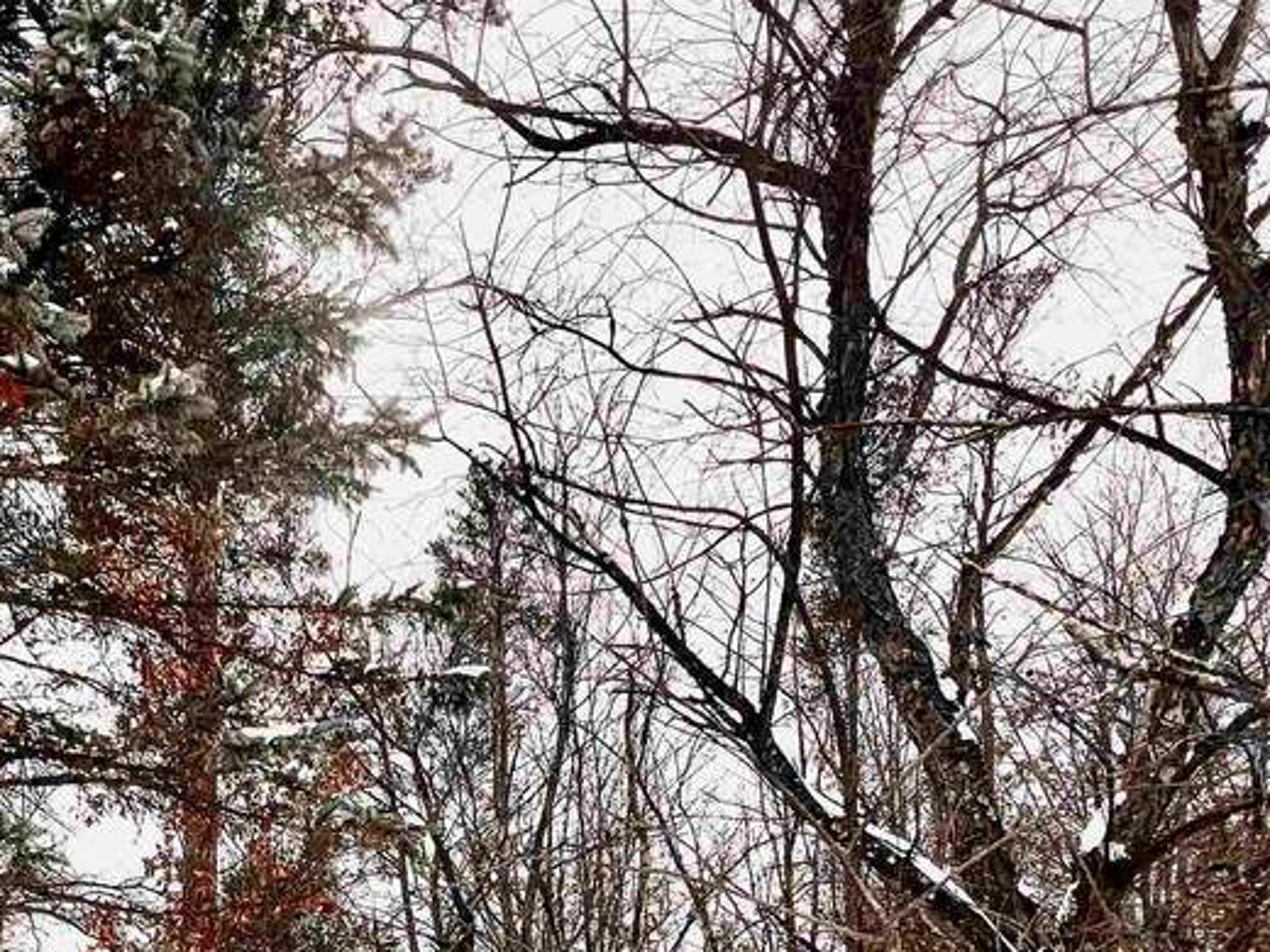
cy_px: 1008
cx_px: 212
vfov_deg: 37.9
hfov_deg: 52.3
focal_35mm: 32
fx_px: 1174
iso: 32
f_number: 1.8
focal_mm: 1.57
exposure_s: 1/351
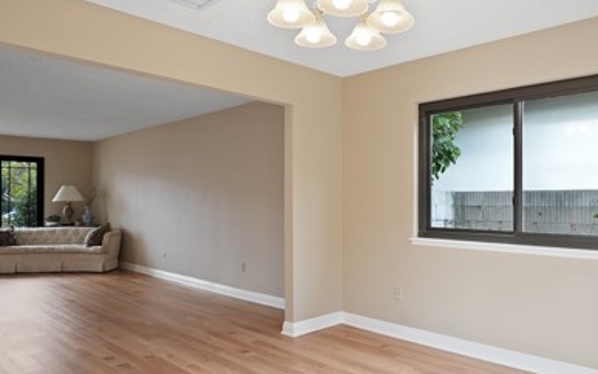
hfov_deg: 67.3
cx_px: 375
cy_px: 196
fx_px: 440
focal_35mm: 27
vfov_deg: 46.0
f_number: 4.5
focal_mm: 16
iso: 320
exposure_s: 1/15
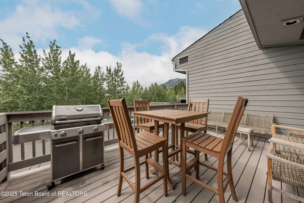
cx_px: 152
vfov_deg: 90.0
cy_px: 102
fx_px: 101
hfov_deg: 112.6
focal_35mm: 12
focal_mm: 12
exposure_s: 1/2500
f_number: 10
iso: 200
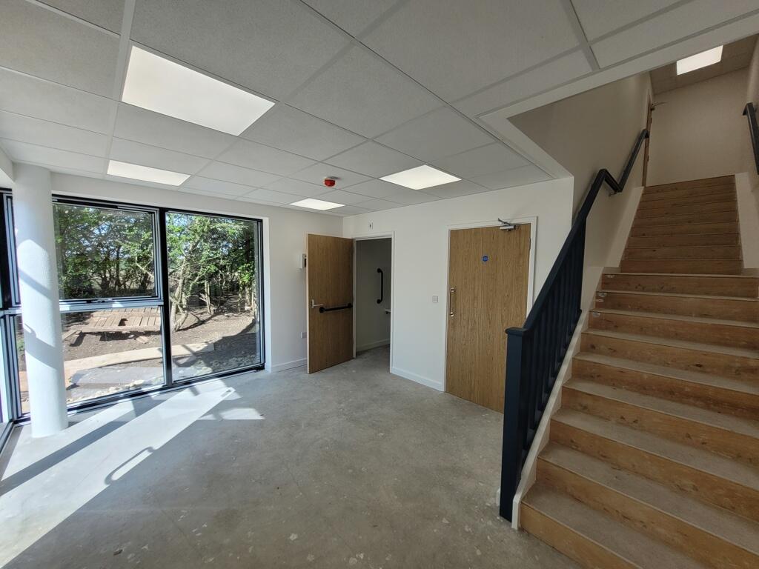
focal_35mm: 13
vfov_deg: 89.9
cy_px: 284
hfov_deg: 106.2
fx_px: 285
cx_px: 380
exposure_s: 1/399
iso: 40
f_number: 2.2
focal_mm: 1.74
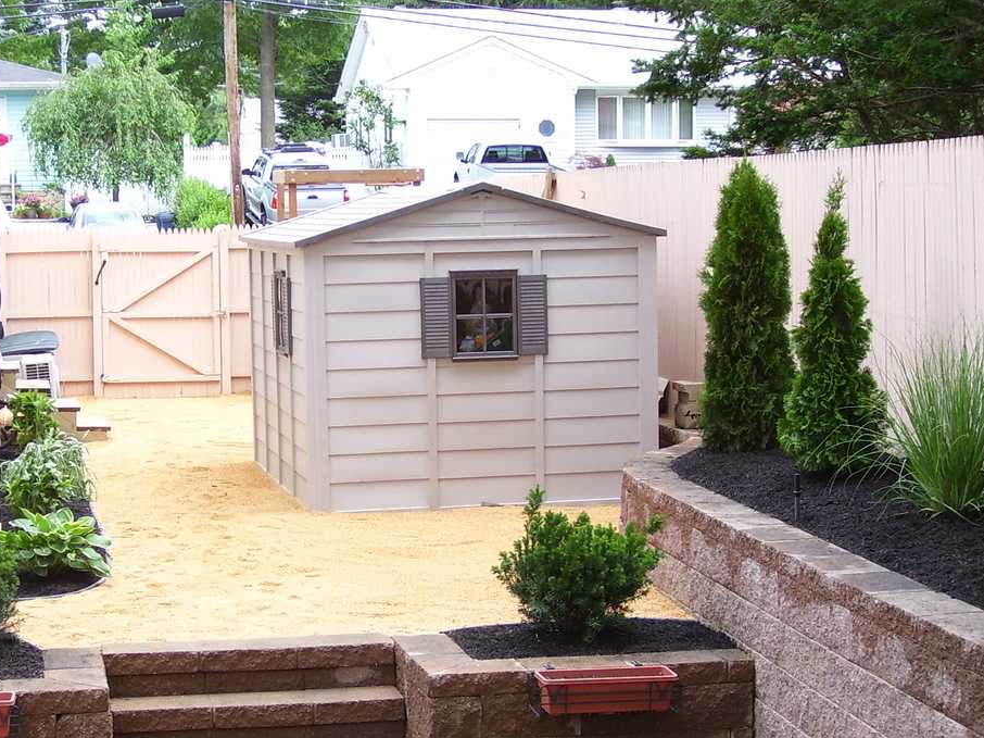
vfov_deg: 18.9
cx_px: 308
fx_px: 2217
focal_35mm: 78
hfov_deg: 24.9
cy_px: 413
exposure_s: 1/125
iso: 80
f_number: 3.4
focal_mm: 8.6
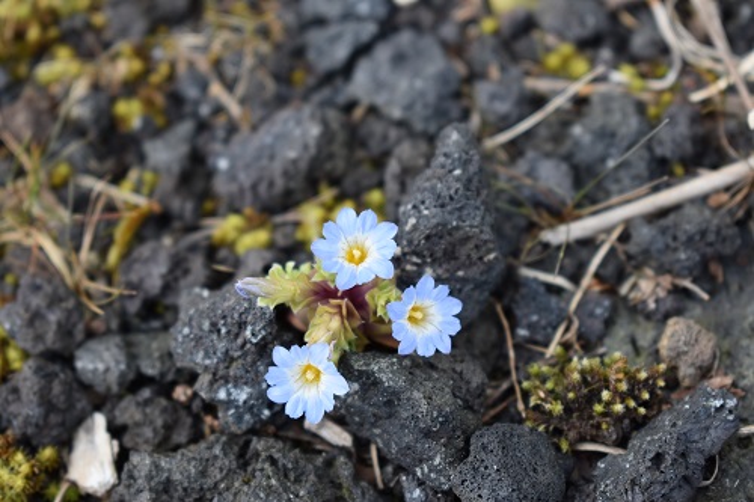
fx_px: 1727
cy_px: 251
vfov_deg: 16.5
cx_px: 377
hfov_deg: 24.6
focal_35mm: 82
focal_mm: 55
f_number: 5.6
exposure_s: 1/250
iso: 320
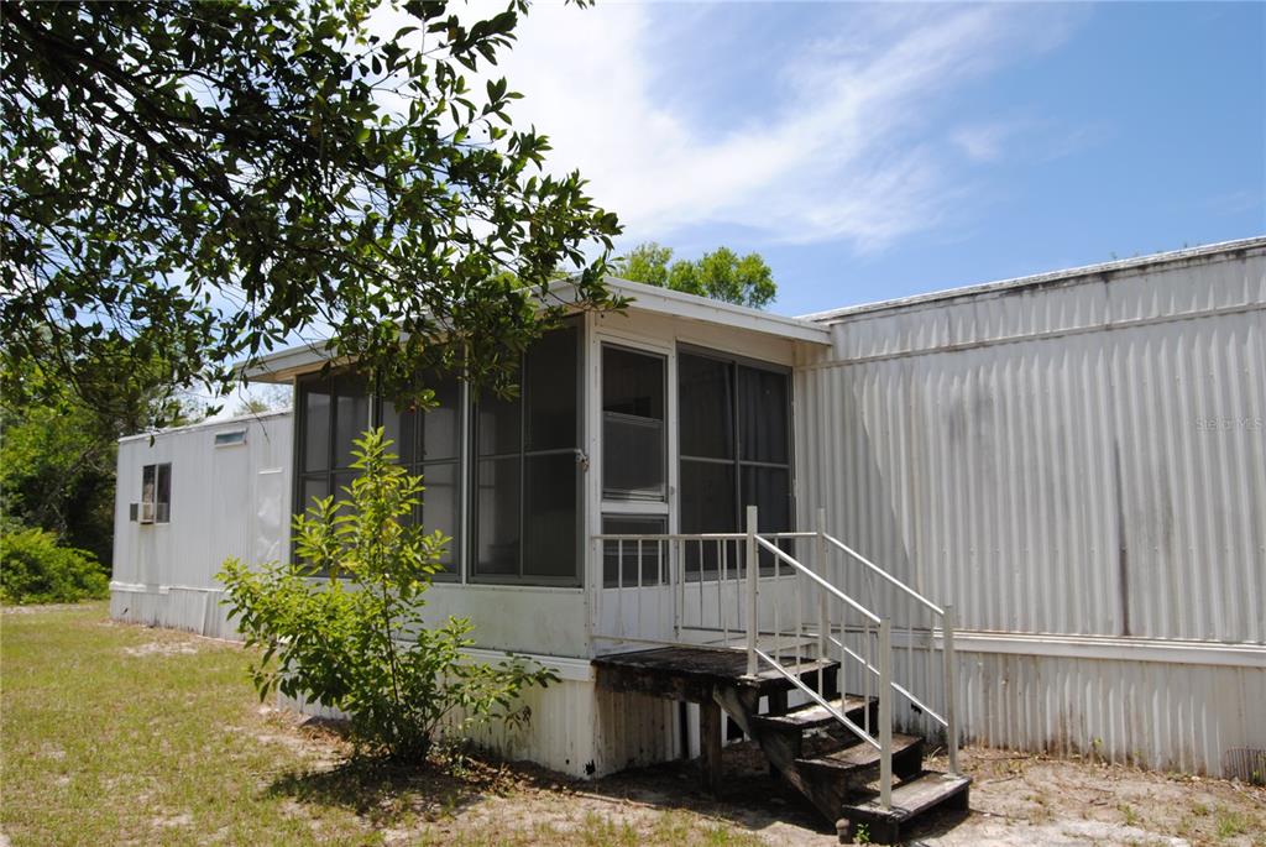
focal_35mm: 27
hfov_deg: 67.3
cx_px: 633
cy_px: 424
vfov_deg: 48.0
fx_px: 950
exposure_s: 1/250
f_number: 8
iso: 100
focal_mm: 18
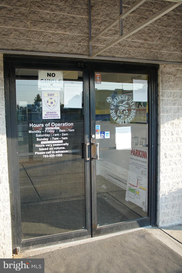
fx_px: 273
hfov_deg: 36.9
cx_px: 91
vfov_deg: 53.1
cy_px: 136
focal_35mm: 36
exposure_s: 1/160
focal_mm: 24
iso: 125
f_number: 4
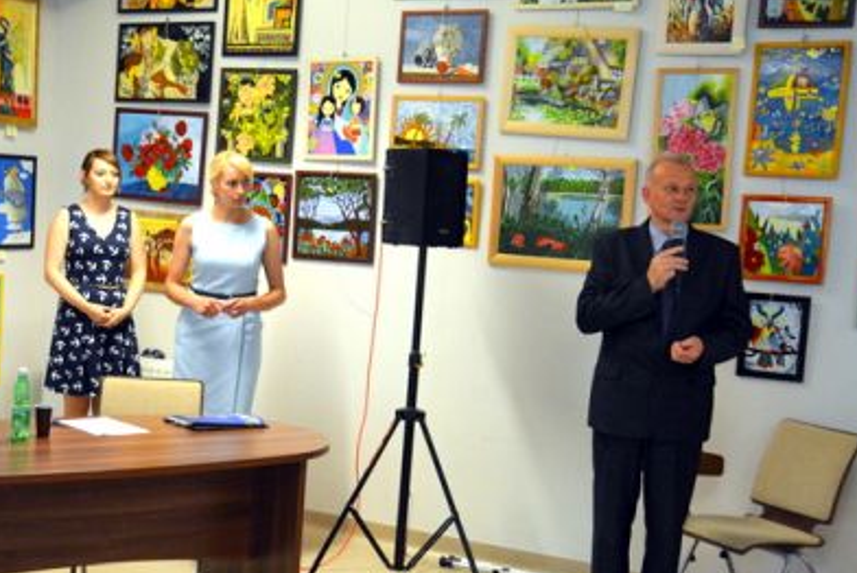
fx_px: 1310
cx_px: 287
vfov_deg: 24.6
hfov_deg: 35.9
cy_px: 346
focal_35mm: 55
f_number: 3.8
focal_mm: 24
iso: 1600
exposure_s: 1/125
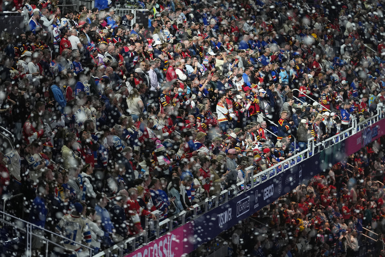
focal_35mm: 200
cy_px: 128
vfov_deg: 6.9
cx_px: 192
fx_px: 2139
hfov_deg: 10.3
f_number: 2.8
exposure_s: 1/500
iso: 1600
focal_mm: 200
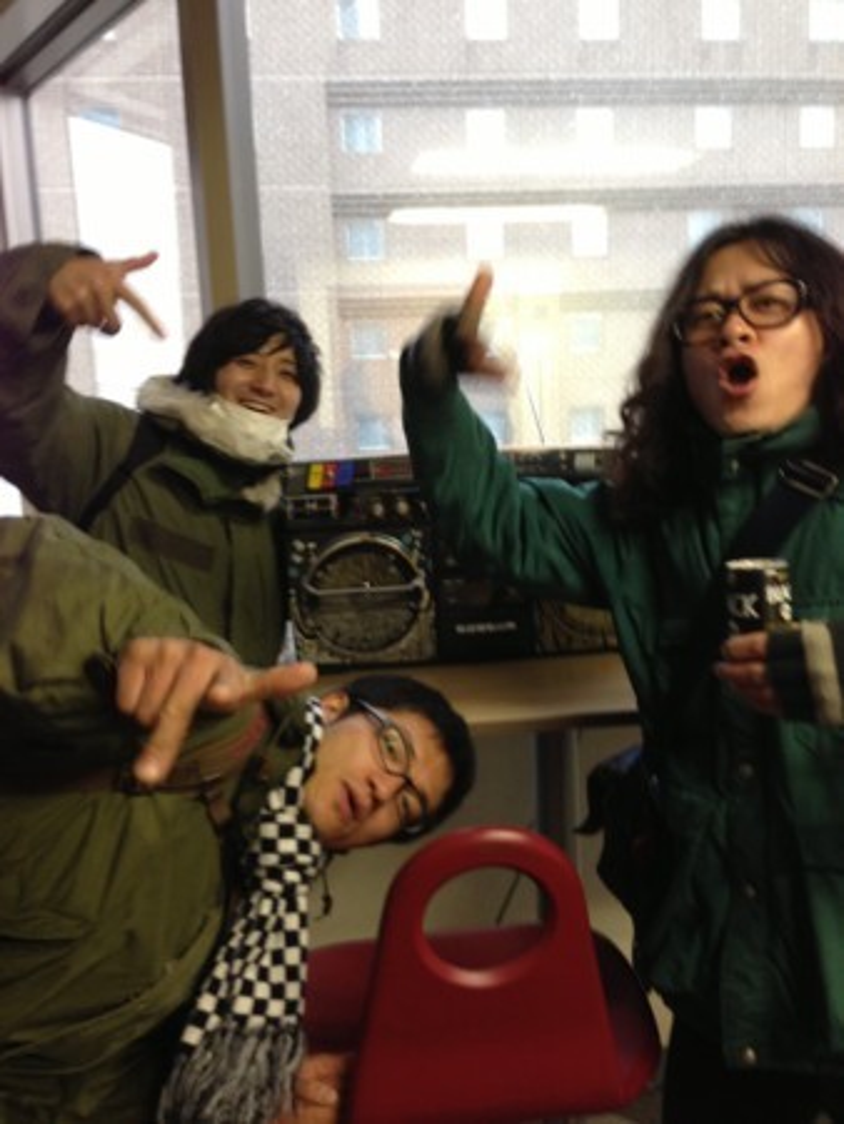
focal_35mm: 33
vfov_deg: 55.3
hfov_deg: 43.0
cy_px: 562
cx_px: 422
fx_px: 1072
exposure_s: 1/20
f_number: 2.4
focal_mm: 4.13
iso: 125
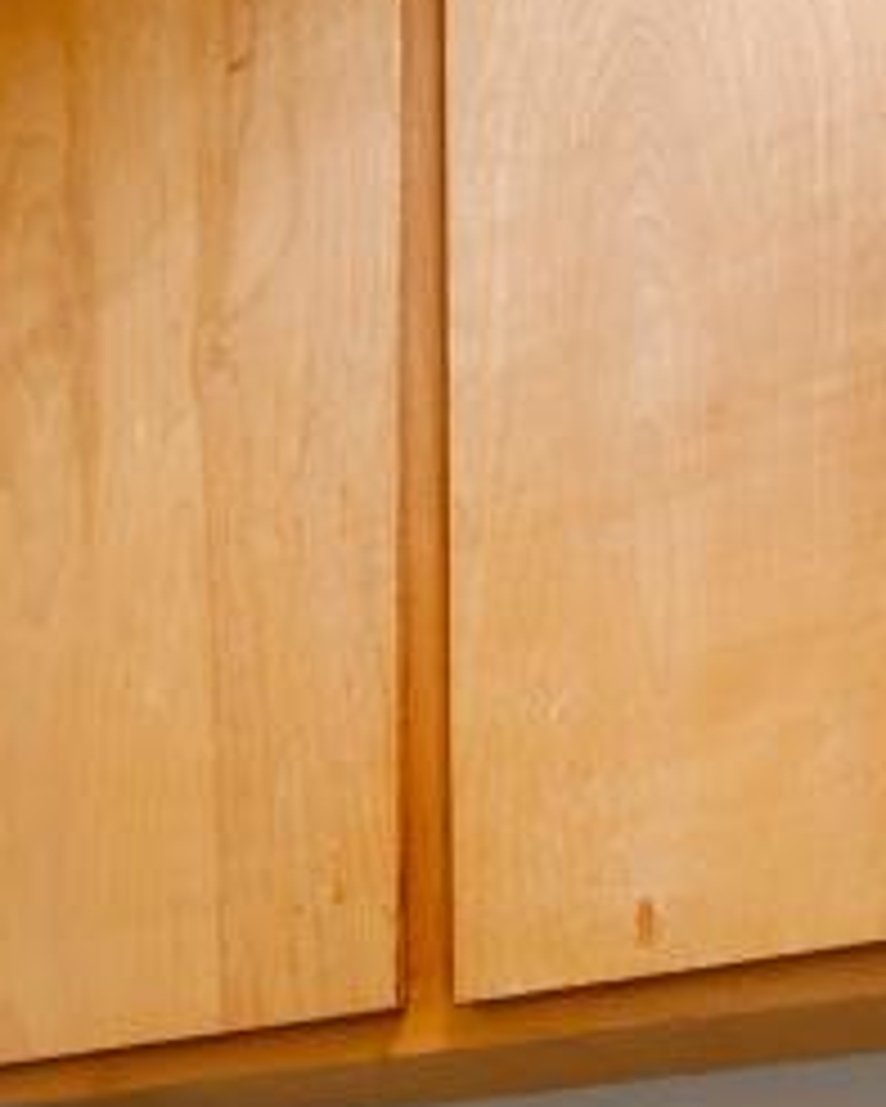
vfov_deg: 20.9
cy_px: 1564
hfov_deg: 18.9
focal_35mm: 80
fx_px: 2621
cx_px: 121
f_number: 9
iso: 250
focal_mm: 14
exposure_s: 1/3
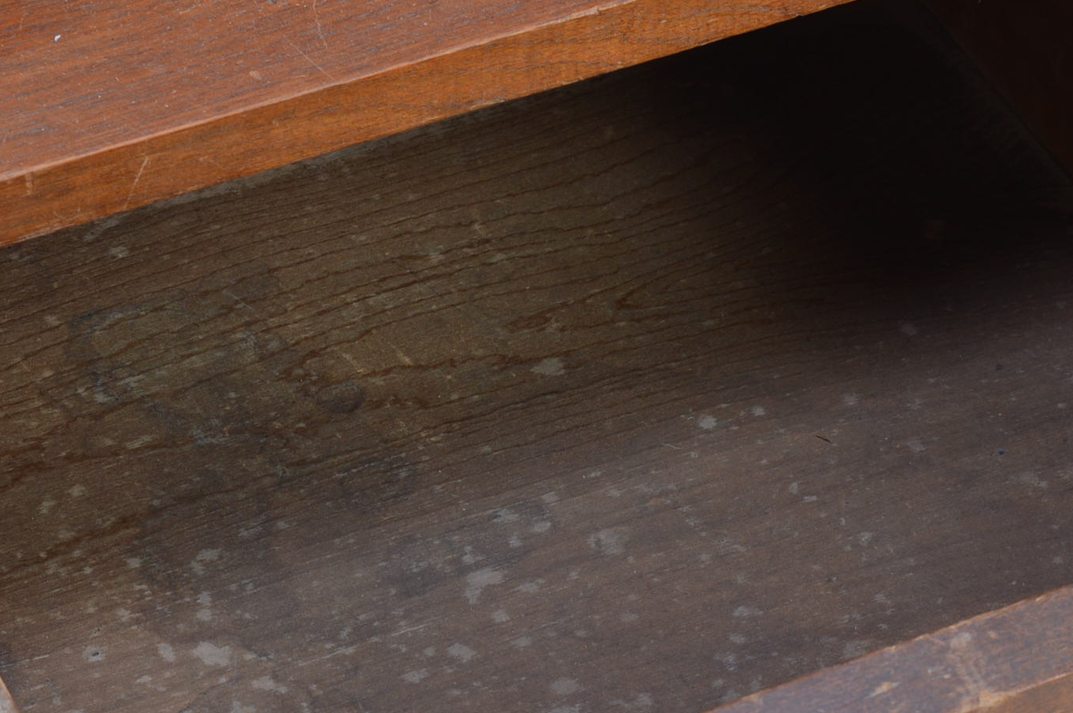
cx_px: 587
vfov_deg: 9.8
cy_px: 549
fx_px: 4139
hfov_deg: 14.8
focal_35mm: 139
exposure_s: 1/100
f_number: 9
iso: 100
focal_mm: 42
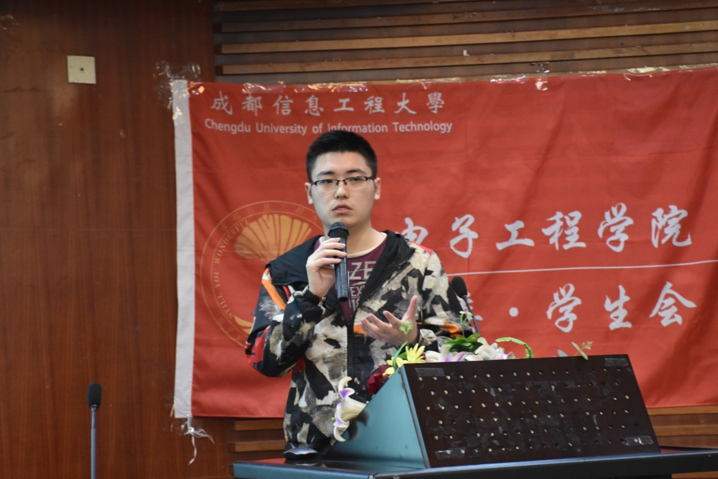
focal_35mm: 88
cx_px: 410
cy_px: 271
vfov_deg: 15.5
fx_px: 1755
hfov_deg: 23.1
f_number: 4.8
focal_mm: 50
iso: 1600
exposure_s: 1/30
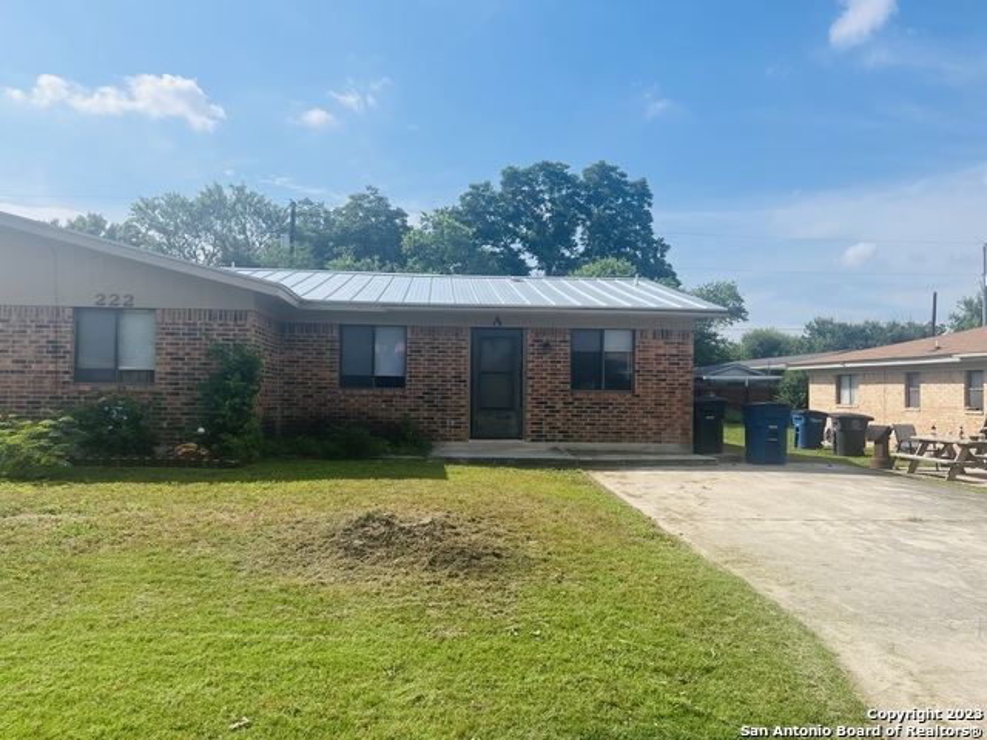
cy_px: 370
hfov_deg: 67.3
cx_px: 494
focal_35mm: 26
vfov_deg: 53.1
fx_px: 741
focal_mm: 5.1
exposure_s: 1/3876
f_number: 1.6
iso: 50
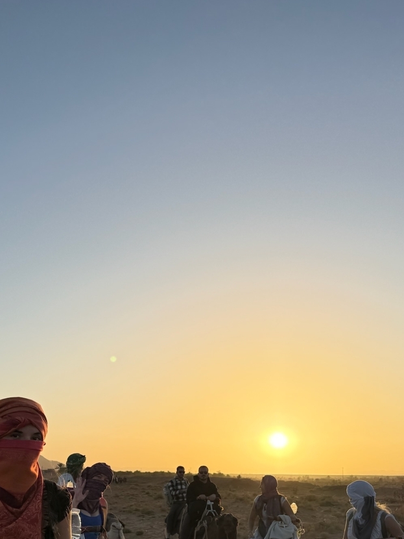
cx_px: 195
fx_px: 575
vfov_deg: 48.3
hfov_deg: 38.7
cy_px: 399
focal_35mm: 37
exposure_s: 1/6173
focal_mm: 6.76
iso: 100
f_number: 1.78
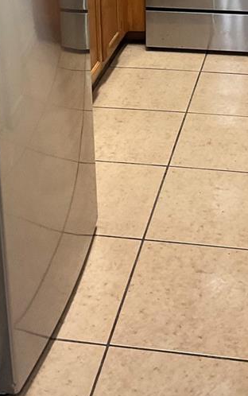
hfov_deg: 17.6
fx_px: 799
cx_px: 155
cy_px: -39
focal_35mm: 74
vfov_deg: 25.8
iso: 100
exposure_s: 1/60
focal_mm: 3
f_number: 1.8
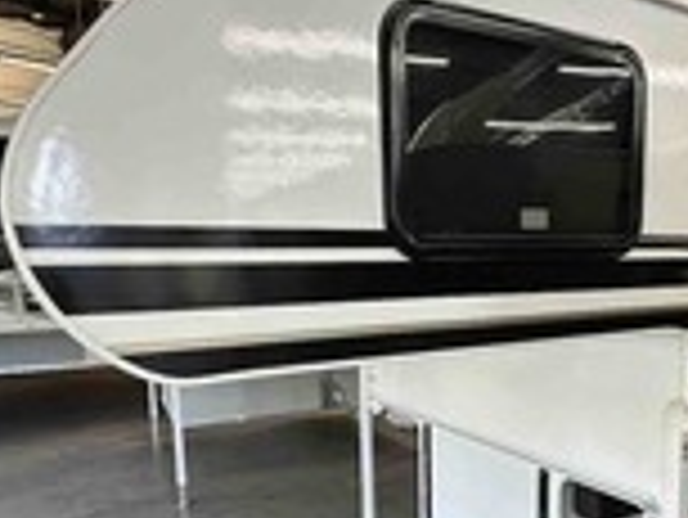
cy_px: 354
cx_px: 414
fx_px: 637
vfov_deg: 43.5
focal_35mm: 32
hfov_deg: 56.3
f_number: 2.2
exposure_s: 1/120
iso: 200
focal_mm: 2.22
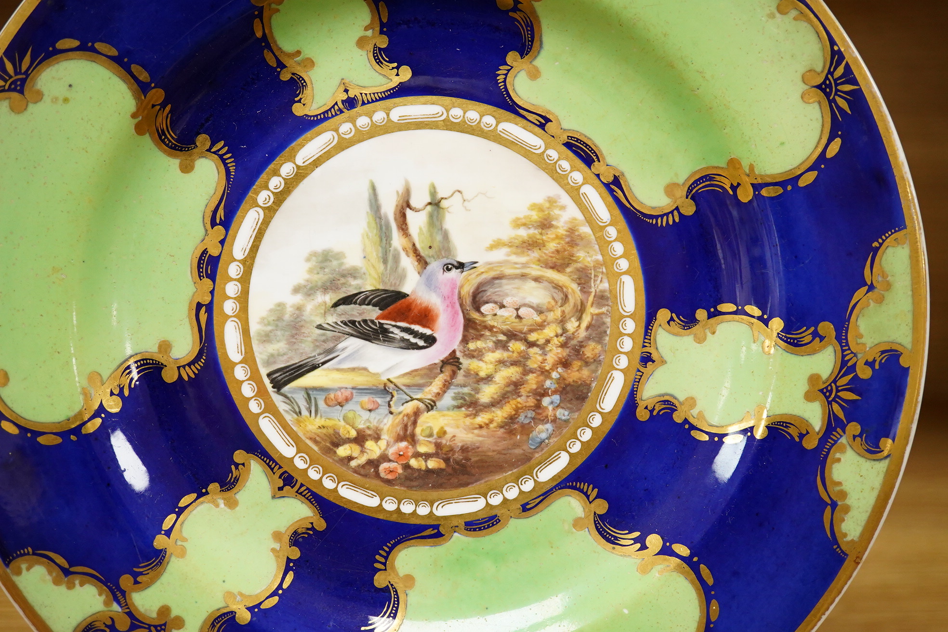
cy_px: 316
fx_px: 1185
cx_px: 474
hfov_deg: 43.6
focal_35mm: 45
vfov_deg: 29.9
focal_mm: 30
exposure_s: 1/320
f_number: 6.3
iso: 2500
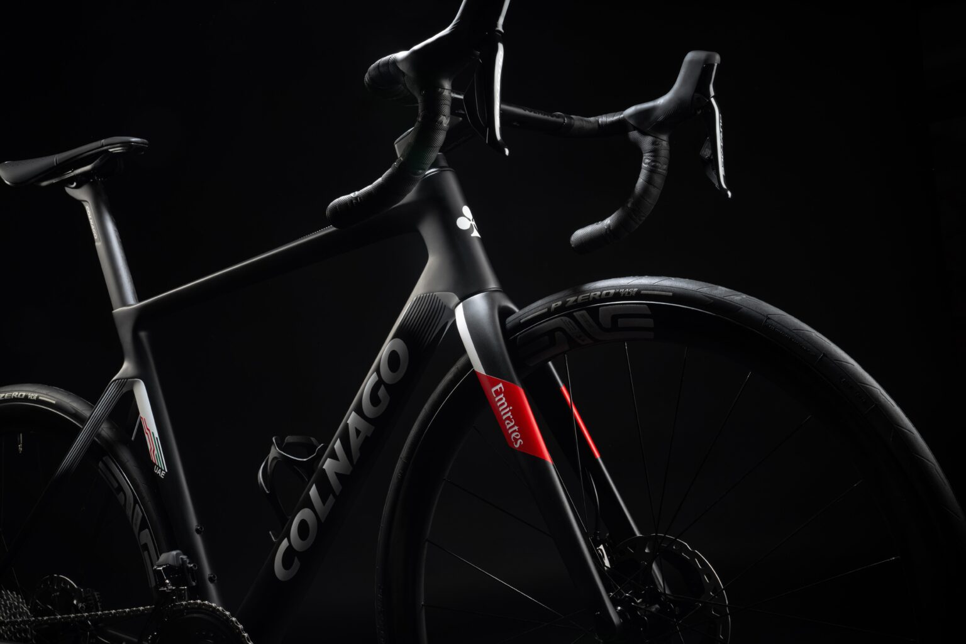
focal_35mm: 54
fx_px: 1449
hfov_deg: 36.9
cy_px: 322
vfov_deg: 25.1
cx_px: 483
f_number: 20
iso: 100
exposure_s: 1/160
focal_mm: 54
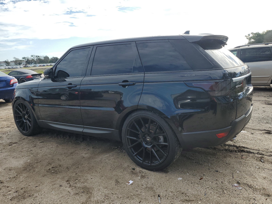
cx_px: 136
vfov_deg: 53.1
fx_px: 204
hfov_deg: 67.3
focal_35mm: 26
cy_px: 102
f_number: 1.5
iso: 50
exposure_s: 1/2000
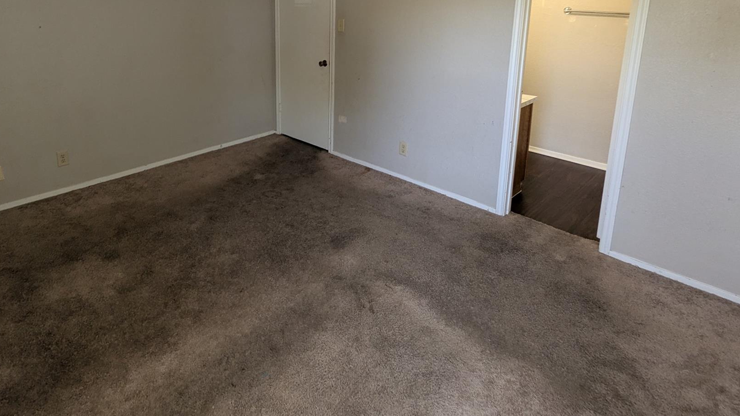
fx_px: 432
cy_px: 79
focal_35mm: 22
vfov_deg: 48.4
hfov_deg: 80.8
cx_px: 321
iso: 69
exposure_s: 1/24
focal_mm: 2.35
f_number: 2.2
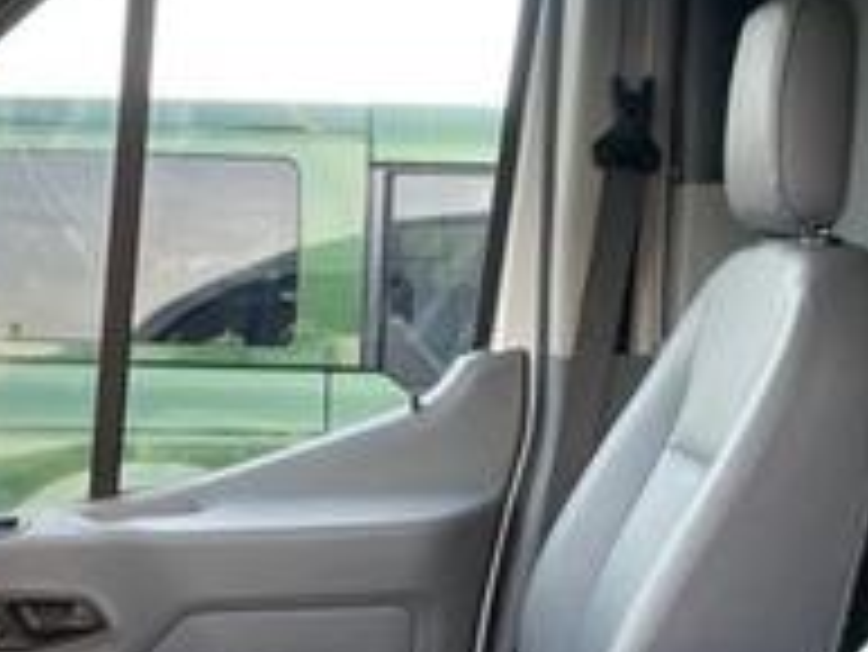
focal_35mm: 68
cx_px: 423
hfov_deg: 28.5
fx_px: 1706
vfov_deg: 20.8
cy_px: 670
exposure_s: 1/103
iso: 125
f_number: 1.6
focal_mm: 4.2
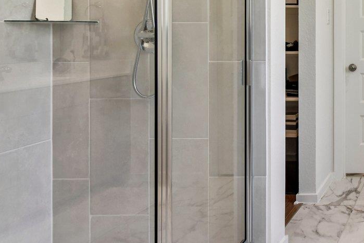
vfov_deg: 31.7
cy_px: 45
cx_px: 437
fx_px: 415
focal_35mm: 41
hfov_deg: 36.5
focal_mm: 14
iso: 220
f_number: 8
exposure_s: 1/15
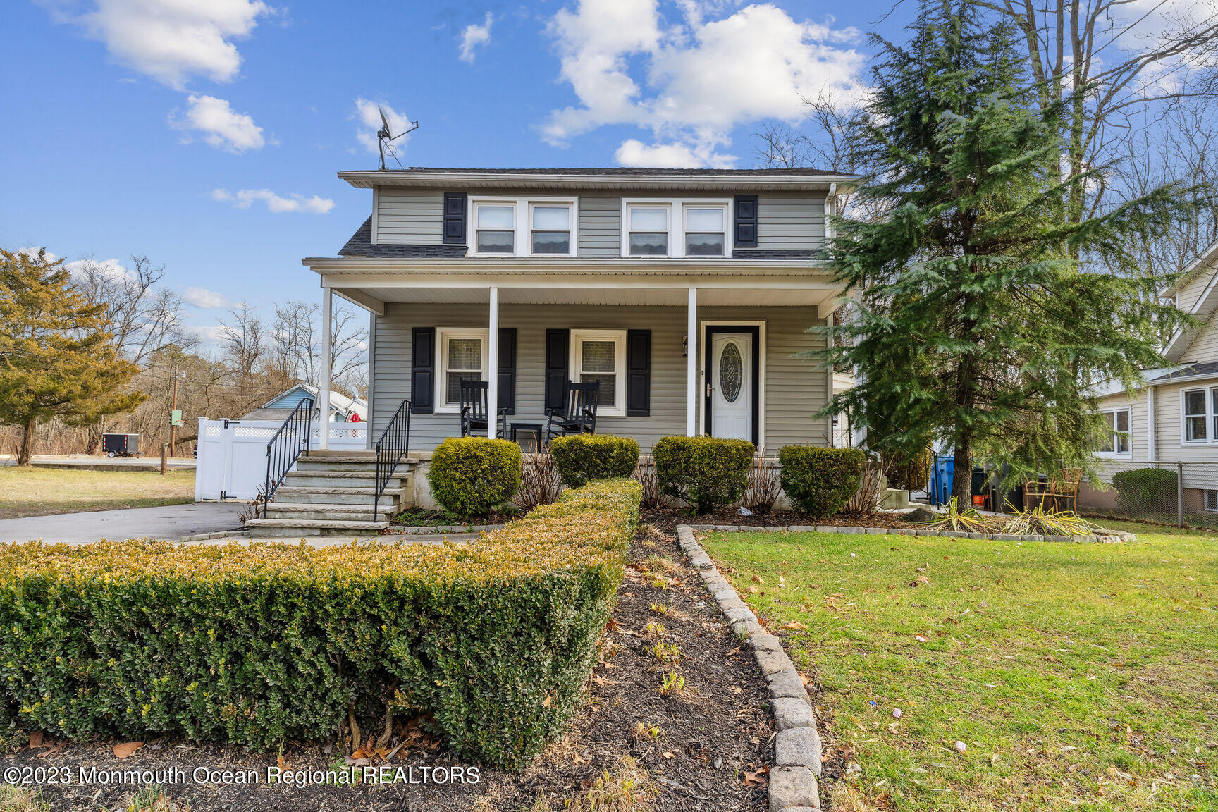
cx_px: 609
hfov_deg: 73.7
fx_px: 812
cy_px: 406
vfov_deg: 53.1
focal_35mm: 24
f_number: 9
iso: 200
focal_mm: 24
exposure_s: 1/200
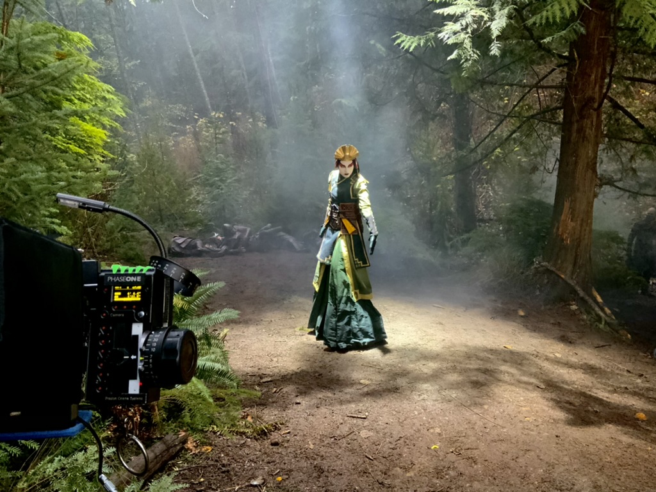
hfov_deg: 61.7
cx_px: 328
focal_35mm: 29
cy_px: 246
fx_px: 550
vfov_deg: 48.2
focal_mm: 3
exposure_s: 1/40
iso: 250
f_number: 1.8
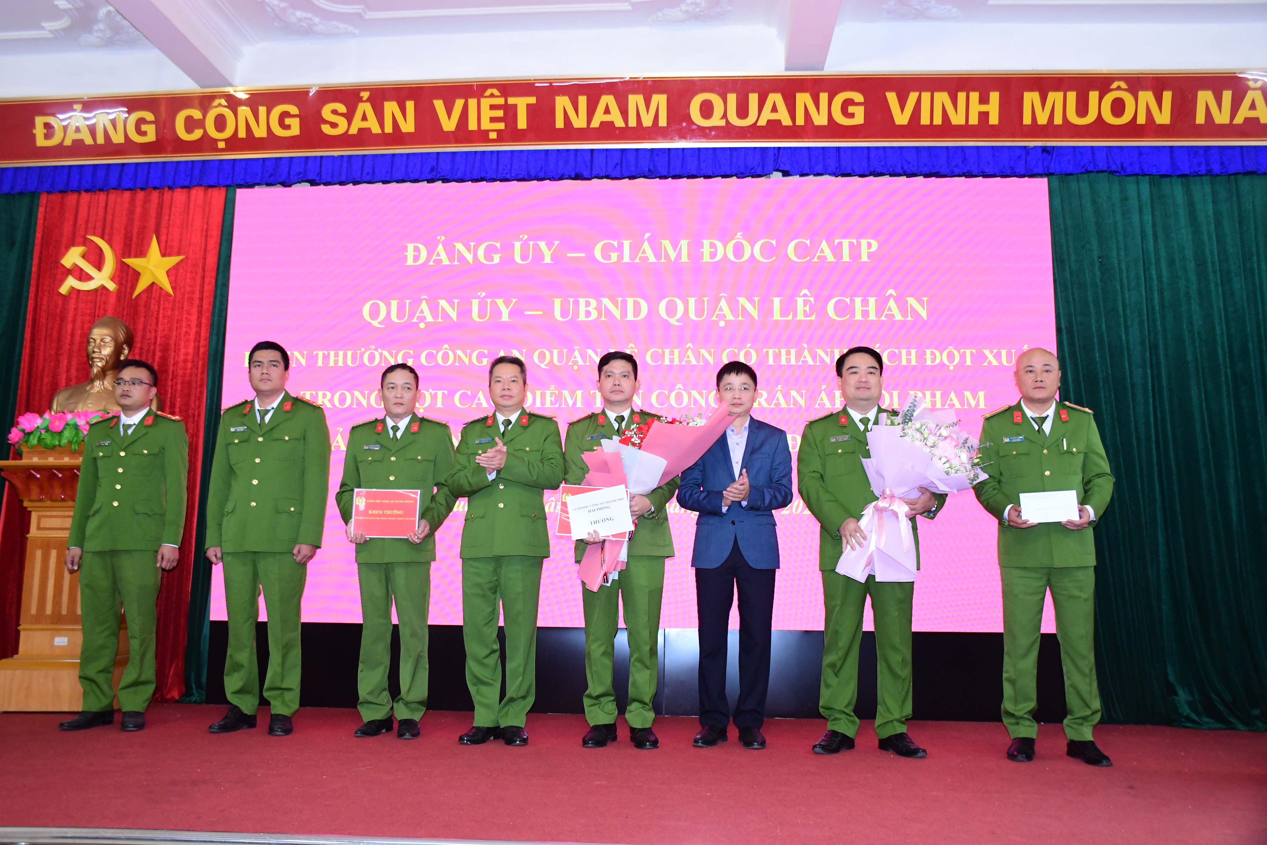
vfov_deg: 43.6
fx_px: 1056
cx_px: 634
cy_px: 422
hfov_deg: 61.9
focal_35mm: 30
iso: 2000
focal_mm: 20
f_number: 5.6
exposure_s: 1/200
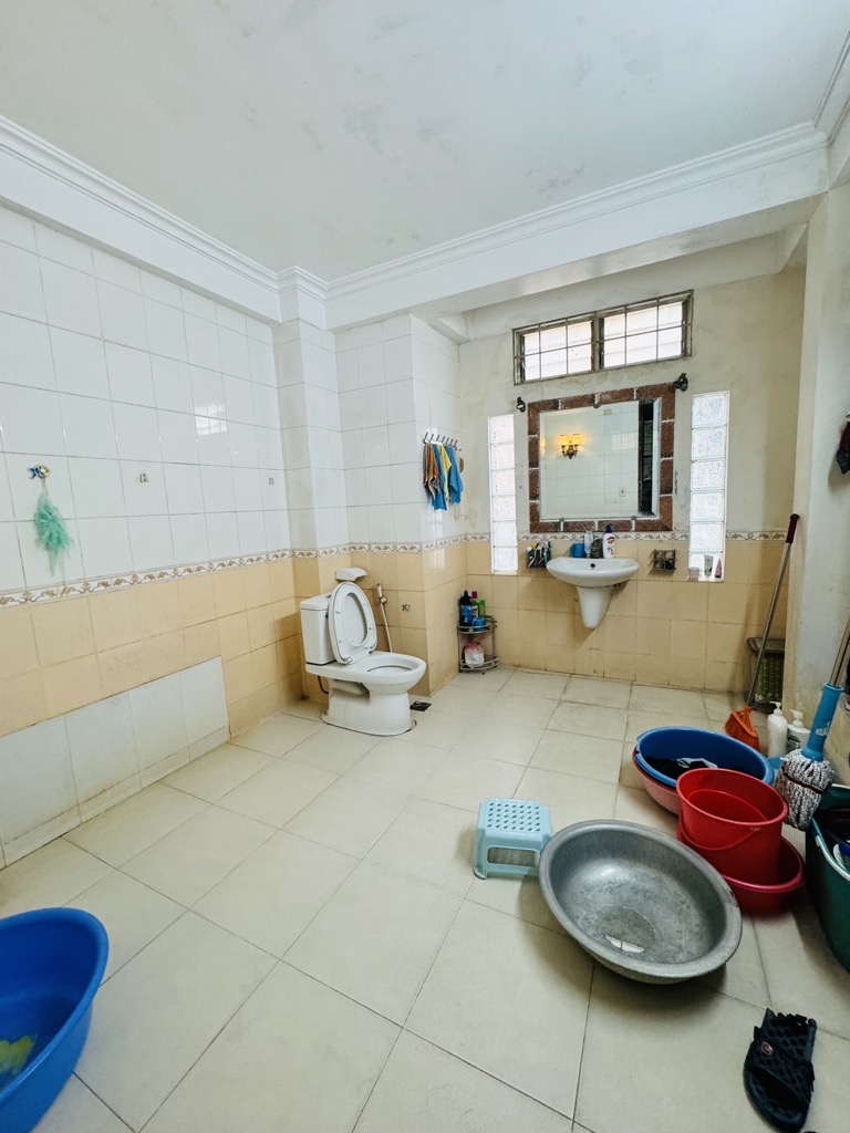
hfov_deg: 85.7
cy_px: 566
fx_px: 458
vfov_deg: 102.1
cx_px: 425
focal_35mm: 14
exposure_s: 1/100
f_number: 2.2
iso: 250
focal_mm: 2.22
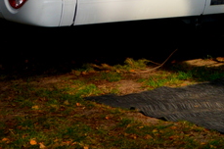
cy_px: -192
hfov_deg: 9.1
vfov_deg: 6.3
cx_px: 492
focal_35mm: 210
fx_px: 1304
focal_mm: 25
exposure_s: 1/200
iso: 100
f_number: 7.1
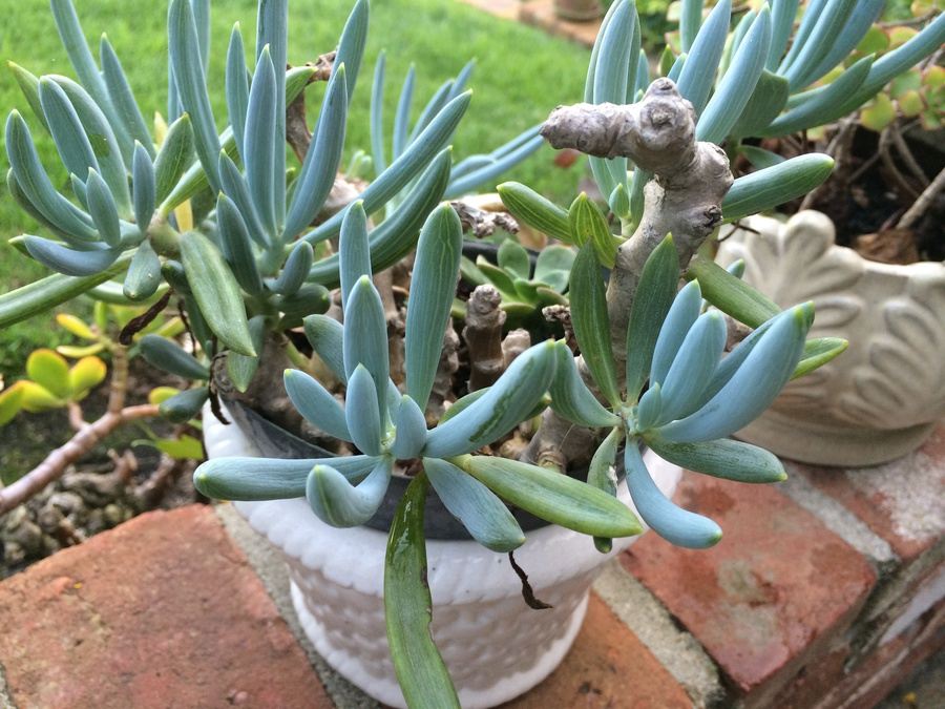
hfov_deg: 60.0
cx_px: 472
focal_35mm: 30
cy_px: 354
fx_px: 819
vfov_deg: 46.8
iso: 64
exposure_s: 1/120
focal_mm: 4.12
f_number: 2.2
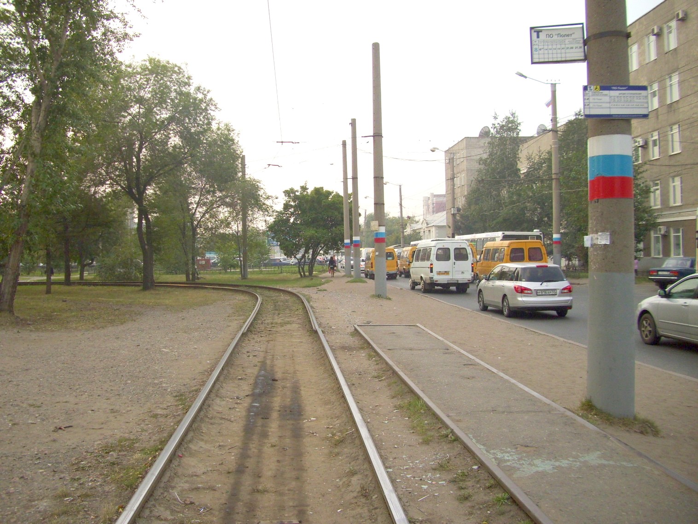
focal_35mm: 34
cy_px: 262
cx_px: 349
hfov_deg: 54.0
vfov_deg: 41.8
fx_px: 686
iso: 100
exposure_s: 1/320
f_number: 2.9
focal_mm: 5.7
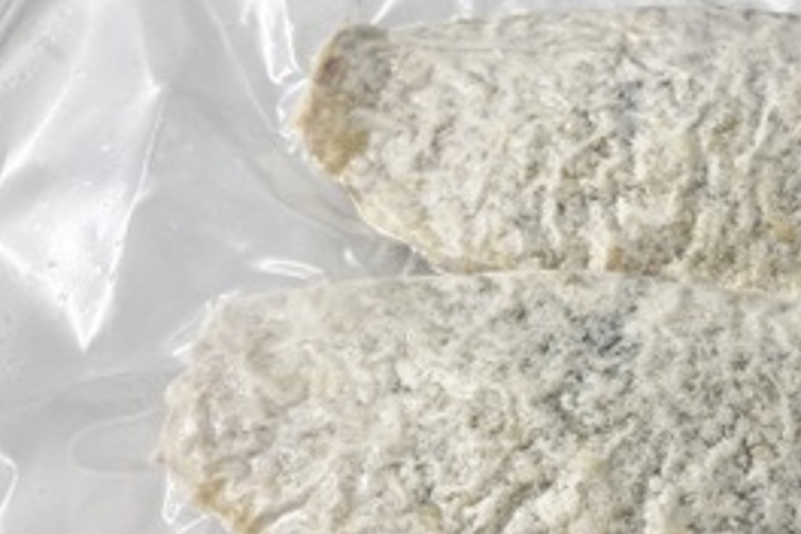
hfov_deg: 36.1
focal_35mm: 53
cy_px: 373
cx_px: 658
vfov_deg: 25.3
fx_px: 1179
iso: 80
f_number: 1.8
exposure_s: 1/120
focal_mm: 3.99
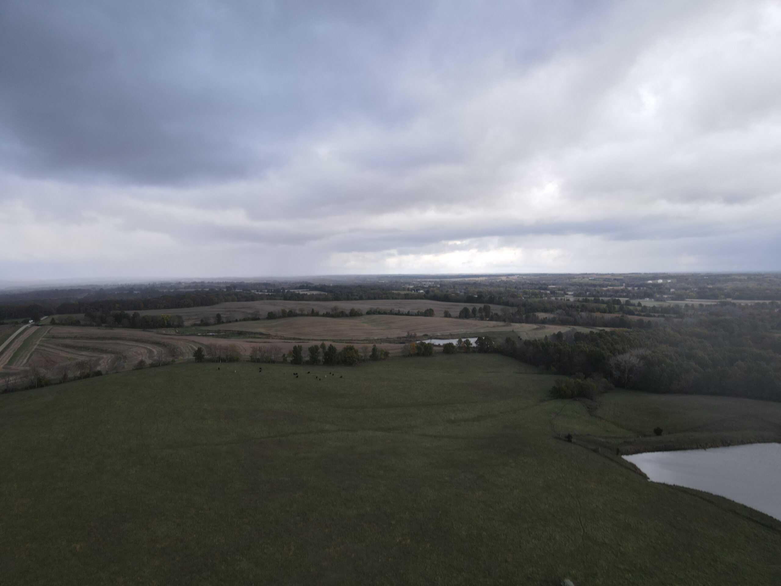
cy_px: 293
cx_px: 390
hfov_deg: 71.6
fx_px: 541
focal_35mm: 24
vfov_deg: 56.8
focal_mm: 4.5
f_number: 2.8
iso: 100
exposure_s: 1/160
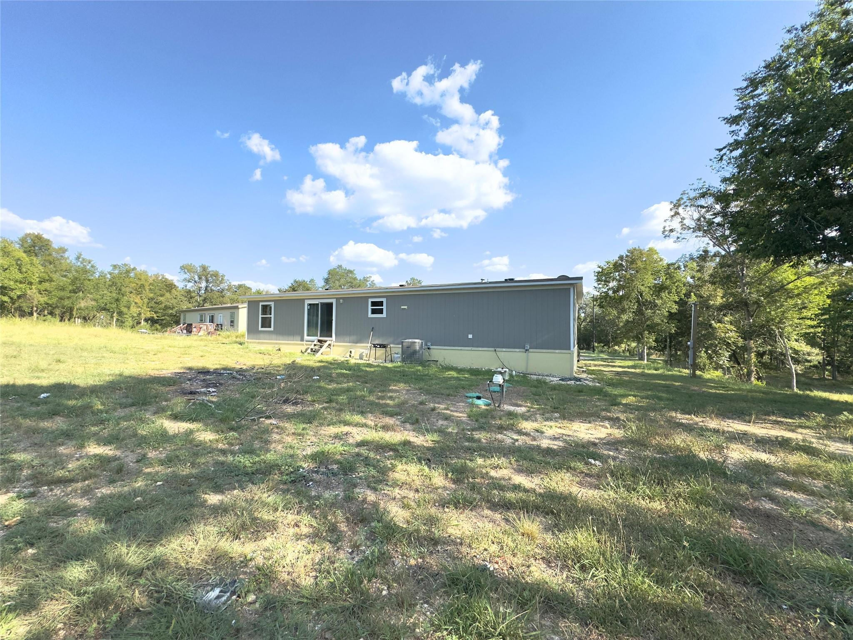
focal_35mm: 14
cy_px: 320
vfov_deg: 85.7
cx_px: 426
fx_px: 345
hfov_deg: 102.1
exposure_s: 1/1567
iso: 50
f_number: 2.2
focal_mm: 2.22
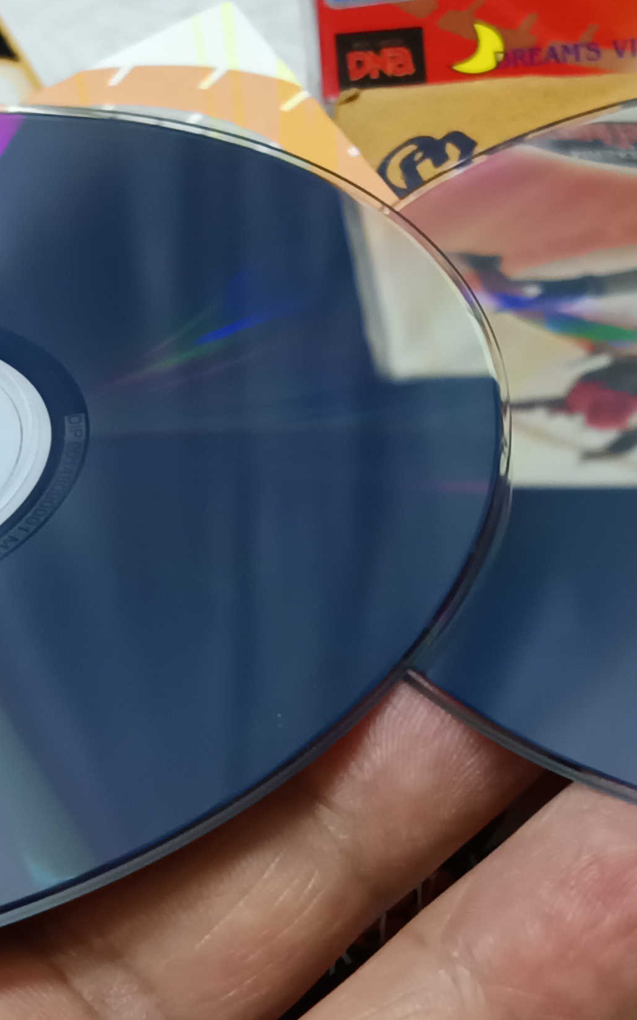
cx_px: 417
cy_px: 507
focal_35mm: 62
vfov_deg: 33.0
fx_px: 1722
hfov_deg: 20.9
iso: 1054
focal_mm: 5.31
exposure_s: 1/25
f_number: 1.7
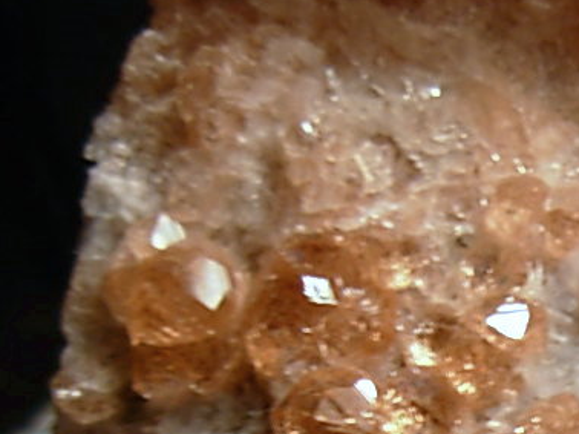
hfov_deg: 17.7
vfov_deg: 13.8
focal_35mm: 103
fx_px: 1722
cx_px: 783
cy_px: 555
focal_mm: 6.3
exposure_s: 1/4.1
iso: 50
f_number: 2.9
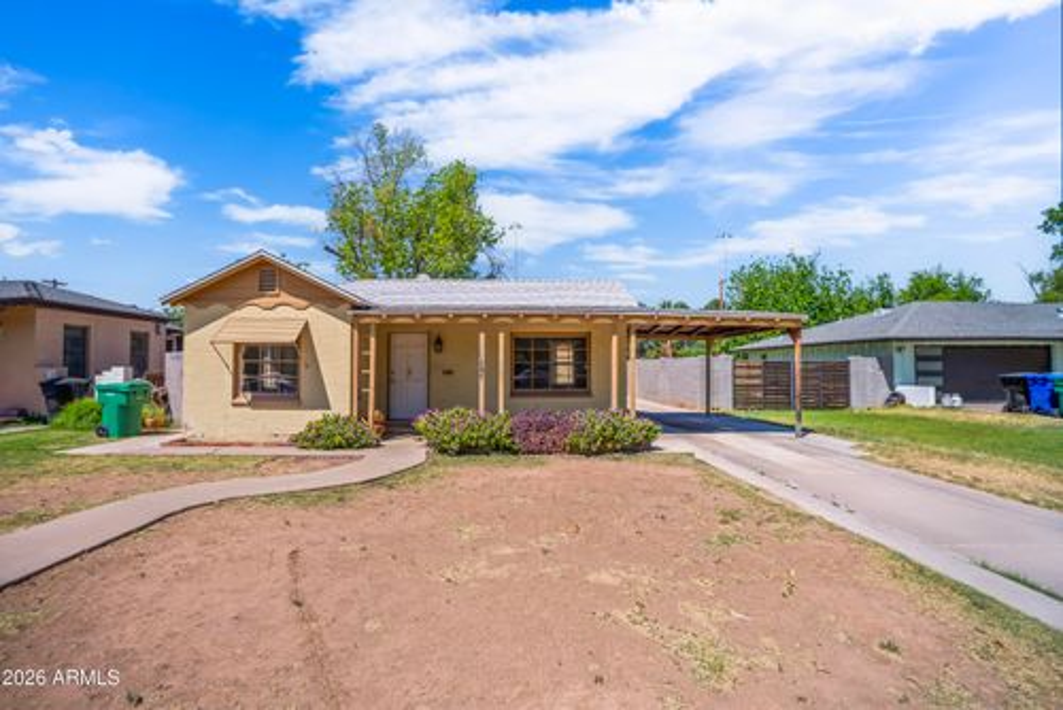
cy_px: 355
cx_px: 532
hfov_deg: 94.9
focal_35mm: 16
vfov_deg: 72.1
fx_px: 487
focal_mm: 11
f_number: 2.2
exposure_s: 1/8000
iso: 100
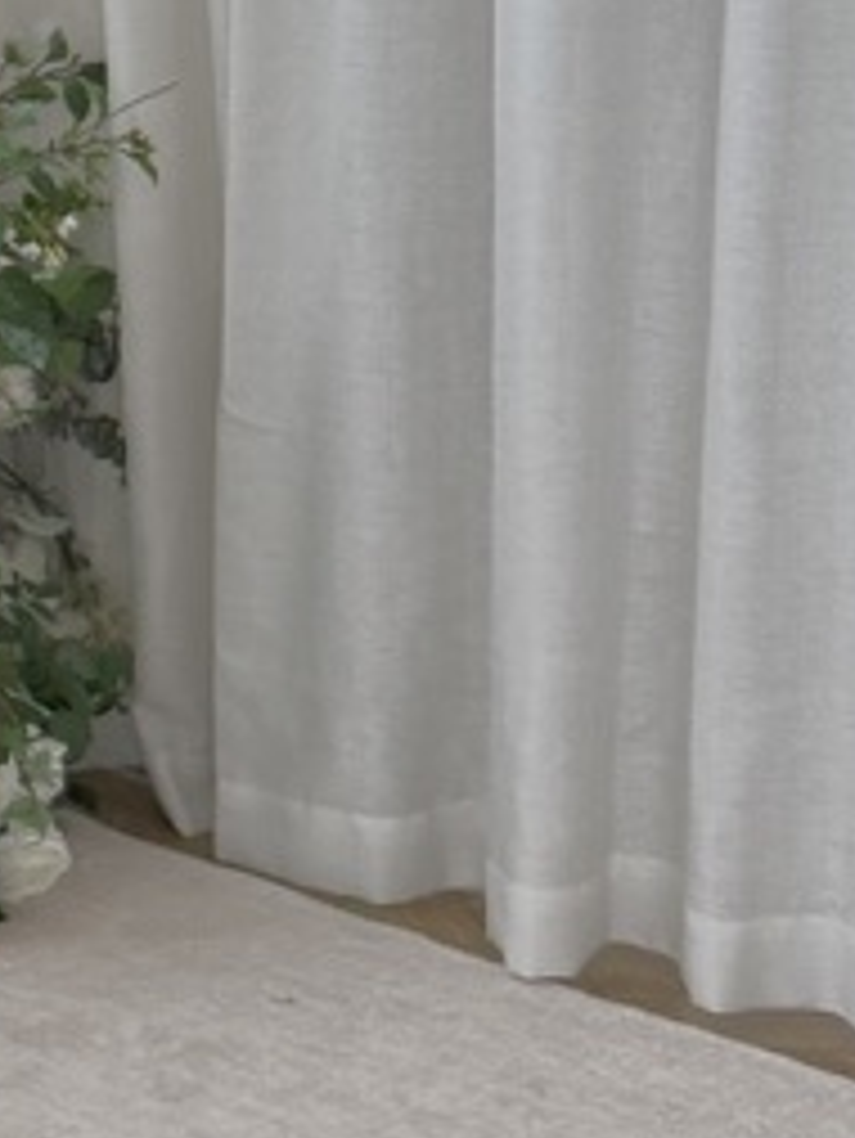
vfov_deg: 20.2
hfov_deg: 13.2
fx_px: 3192
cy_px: 414
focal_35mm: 97
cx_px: -860
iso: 160
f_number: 1.78
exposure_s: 1/240
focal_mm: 6.76
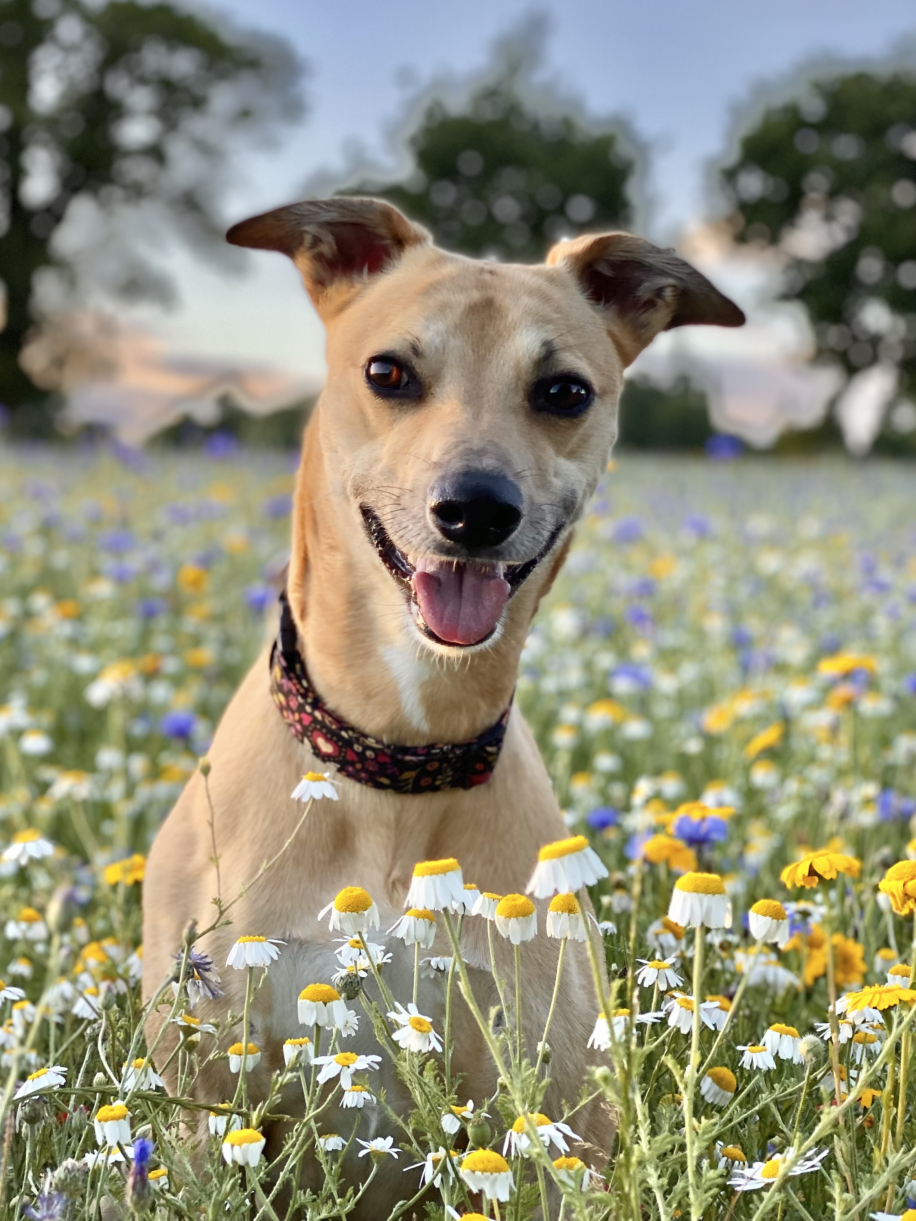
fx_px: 1834
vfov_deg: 36.8
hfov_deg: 28.0
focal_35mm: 52
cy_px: 610
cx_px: 458
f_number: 2
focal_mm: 6
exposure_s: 1/158
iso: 20
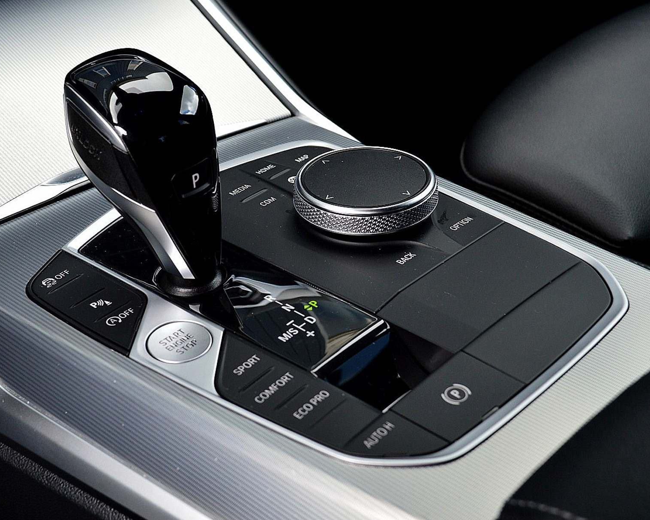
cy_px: 252
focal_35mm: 57
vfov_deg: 26.7
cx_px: 282
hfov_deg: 33.0
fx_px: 1097
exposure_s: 1/80
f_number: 8
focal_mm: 32
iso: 400
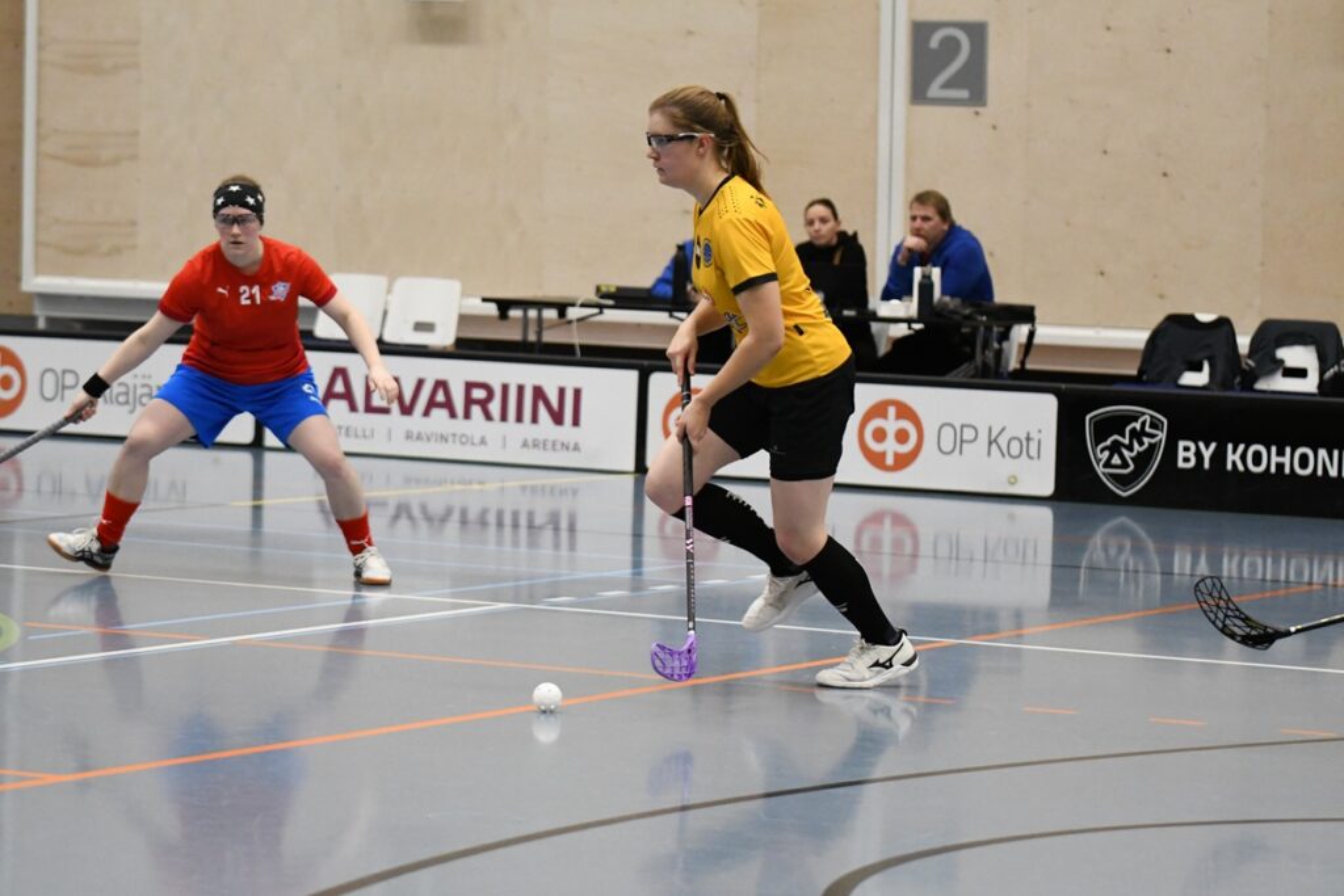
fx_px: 5152
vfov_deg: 9.9
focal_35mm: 138
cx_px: 672
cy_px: 448
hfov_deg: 14.9
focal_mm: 92
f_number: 2.8
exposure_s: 1/1600
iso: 5600
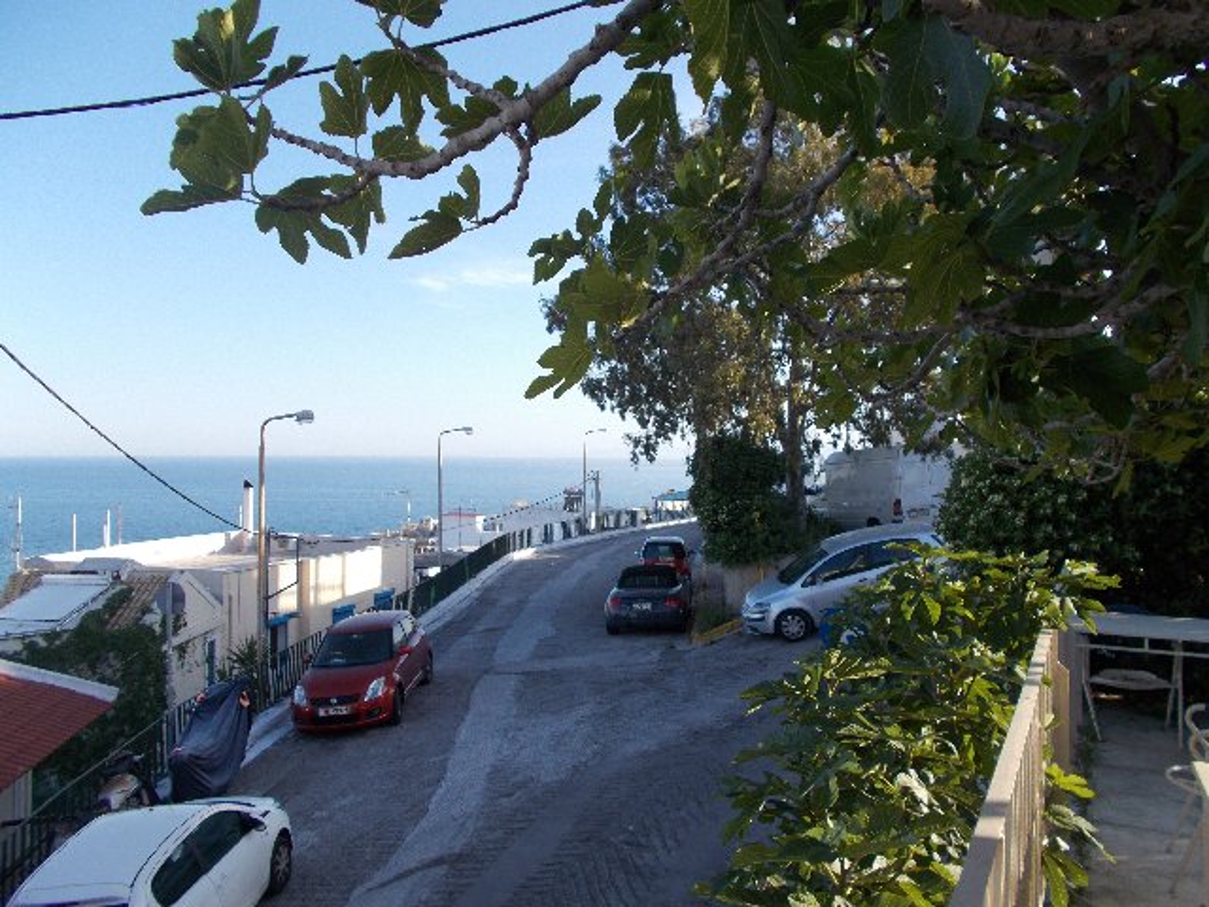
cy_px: 454
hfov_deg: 67.3
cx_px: 604
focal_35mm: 26
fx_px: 908
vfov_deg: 53.1
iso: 80
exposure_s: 1/320
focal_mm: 4.6
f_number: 3.2
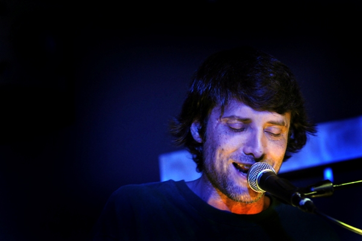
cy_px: 120
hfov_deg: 16.1
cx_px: 181
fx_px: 1281
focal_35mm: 128
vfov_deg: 10.7
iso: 1000
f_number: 2.8
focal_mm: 85
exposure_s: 1/50
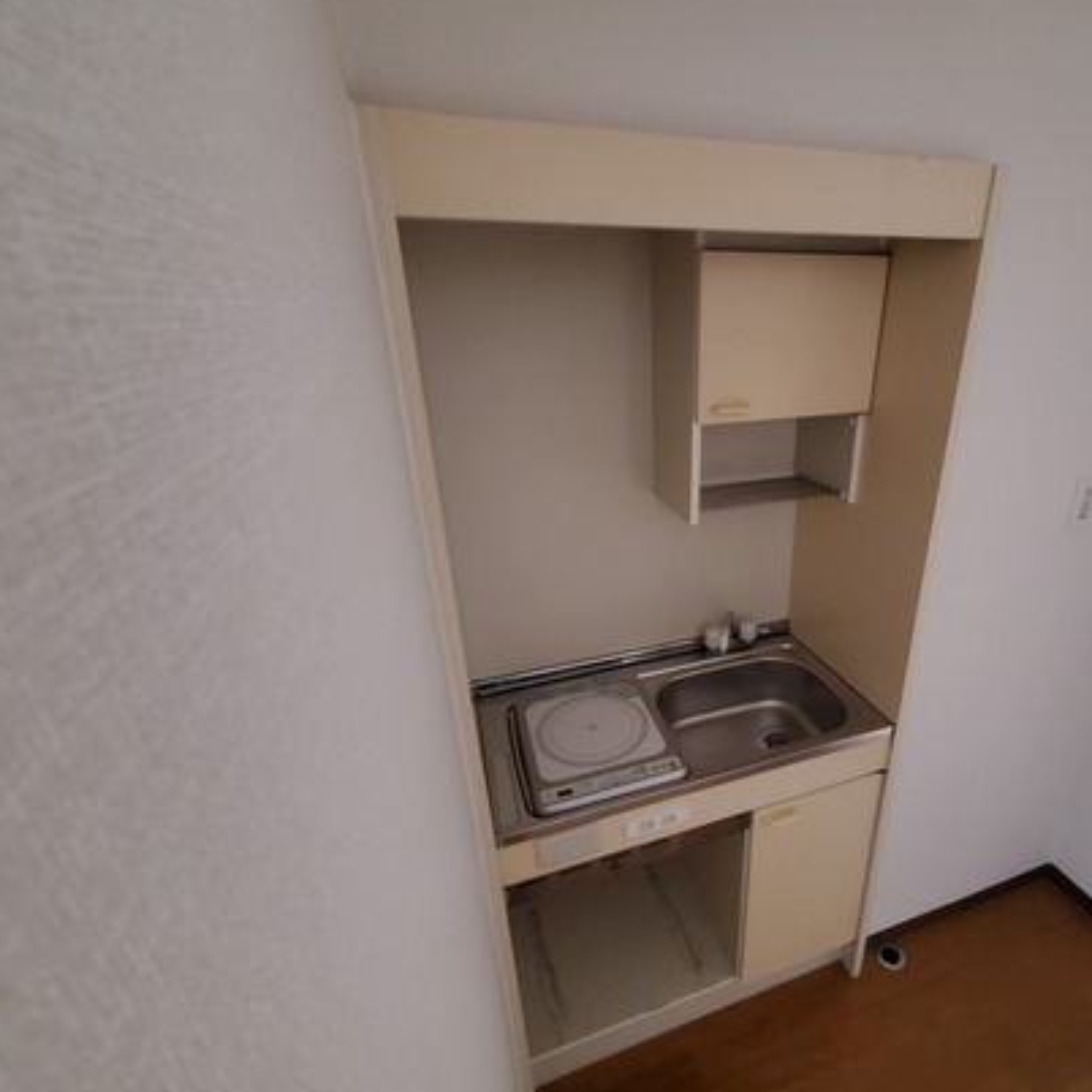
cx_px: 685
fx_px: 571
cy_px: 551
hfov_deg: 85.7
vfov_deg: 87.4
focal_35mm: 16
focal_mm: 1.8
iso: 800
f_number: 2.2
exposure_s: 1/12
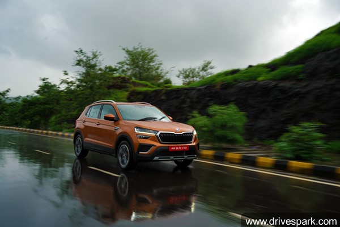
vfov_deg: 37.9
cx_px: 170
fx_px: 331
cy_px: 114
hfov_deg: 54.4
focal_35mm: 35
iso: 80
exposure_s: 1/40
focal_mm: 35
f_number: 8
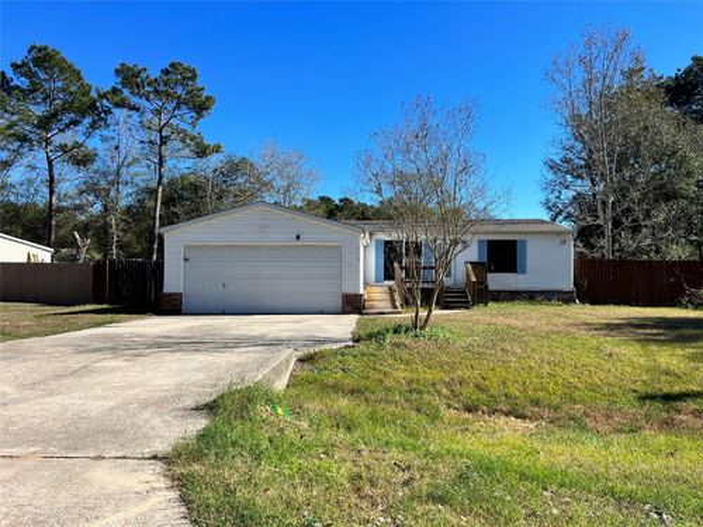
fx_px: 528
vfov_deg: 53.1
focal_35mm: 26
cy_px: 264
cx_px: 352
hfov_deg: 67.3
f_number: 1.5
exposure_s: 1/3356
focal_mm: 5.7
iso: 50
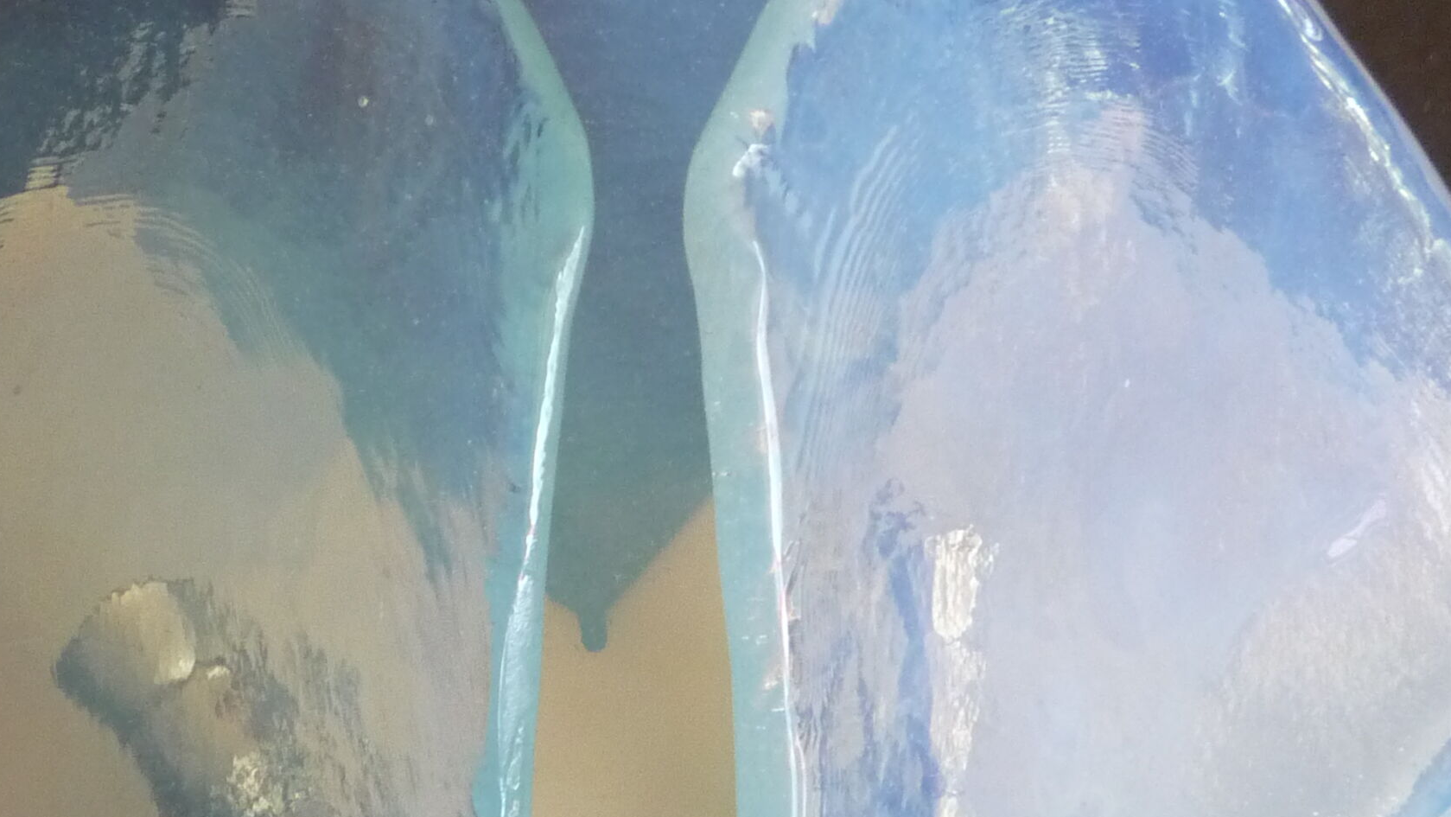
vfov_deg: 16.9
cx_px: 638
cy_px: 567
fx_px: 2732
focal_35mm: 71
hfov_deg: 29.7
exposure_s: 1/30
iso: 250
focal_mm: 5.2
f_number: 3.3
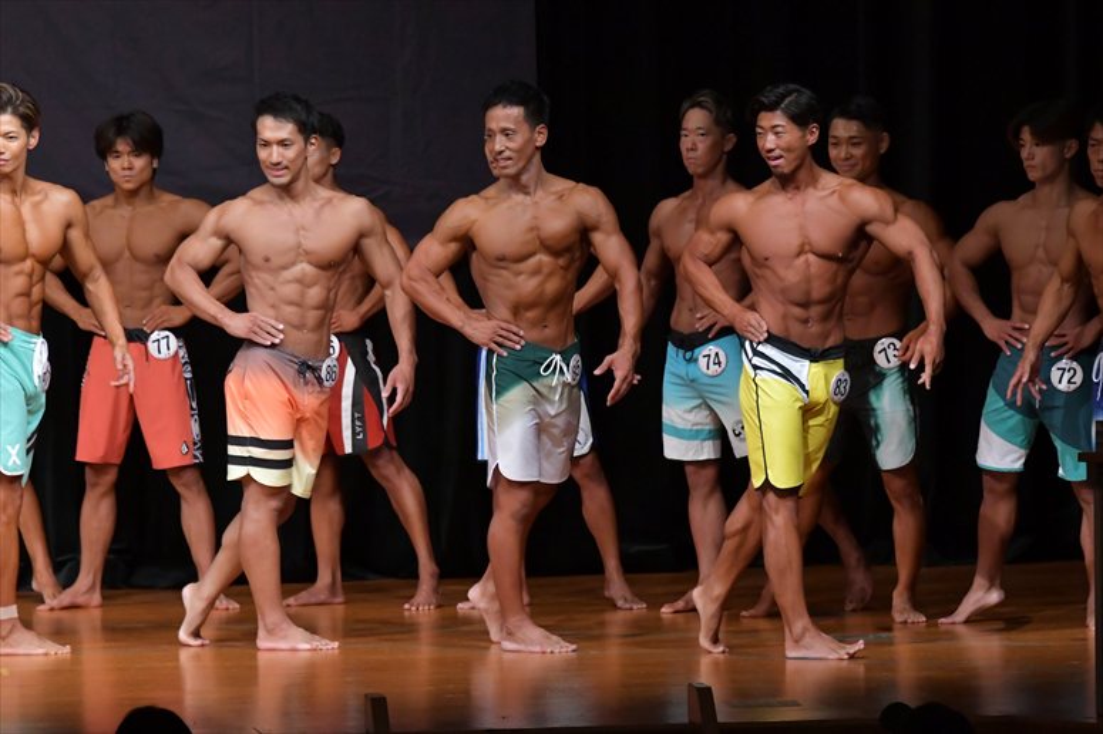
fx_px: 7809
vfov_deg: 5.4
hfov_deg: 8.1
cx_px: 552
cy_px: 367
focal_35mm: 255
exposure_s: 1/400
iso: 5000
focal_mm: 170
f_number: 5.6
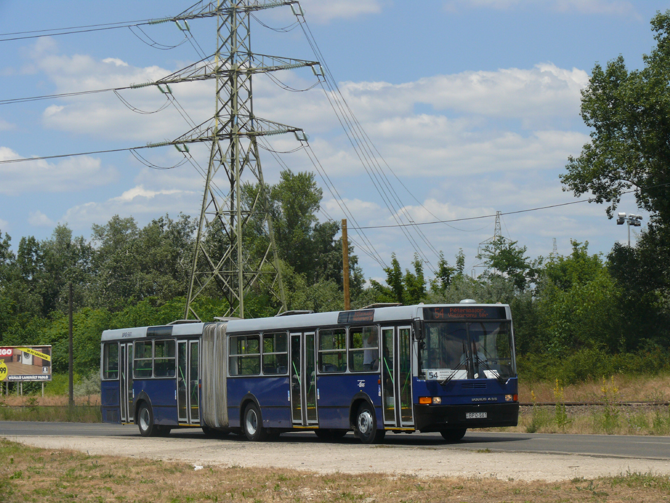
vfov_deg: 13.1
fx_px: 2187
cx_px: 335
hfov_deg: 17.4
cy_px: 252
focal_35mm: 113
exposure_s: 1/500
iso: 100
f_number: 8
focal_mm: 23.9
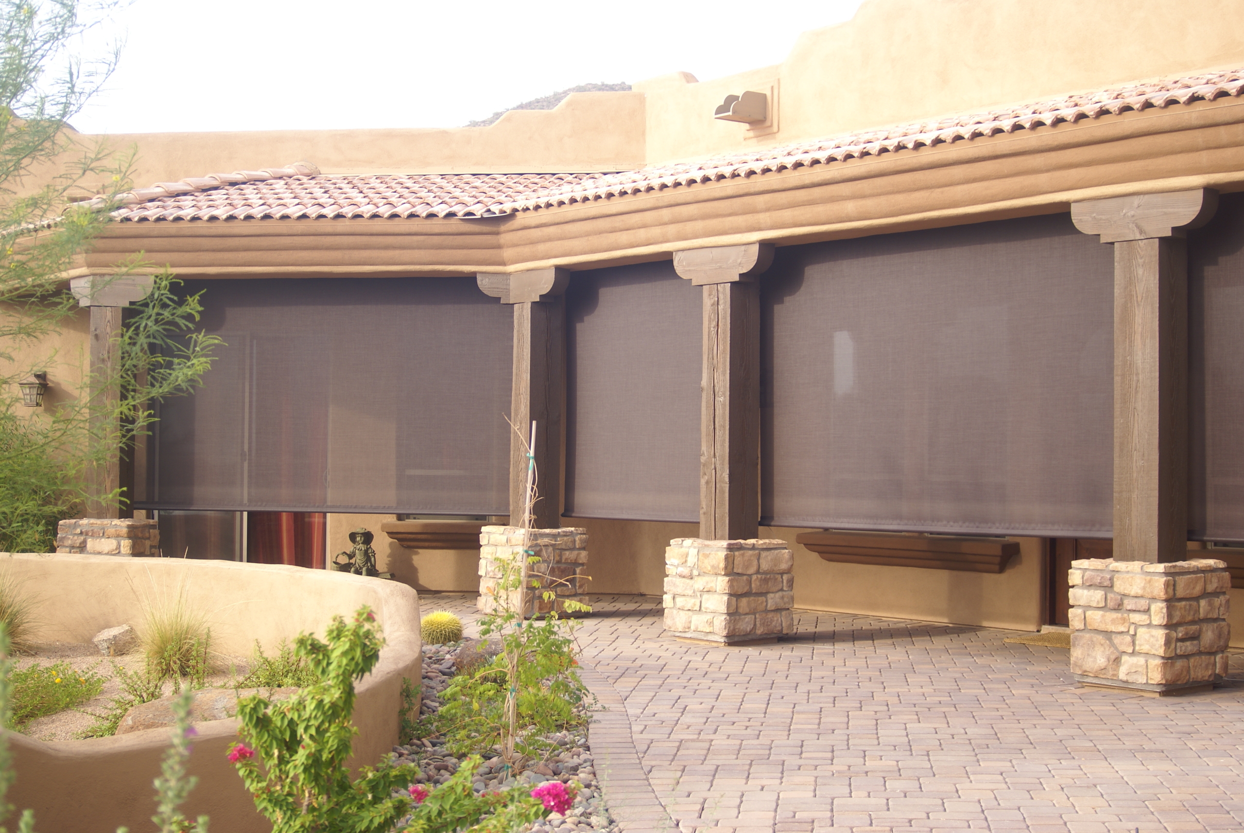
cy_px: 416
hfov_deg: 37.8
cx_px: 622
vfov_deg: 25.8
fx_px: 1816
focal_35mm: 52
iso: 100
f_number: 6.3
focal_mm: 35
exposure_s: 1/80
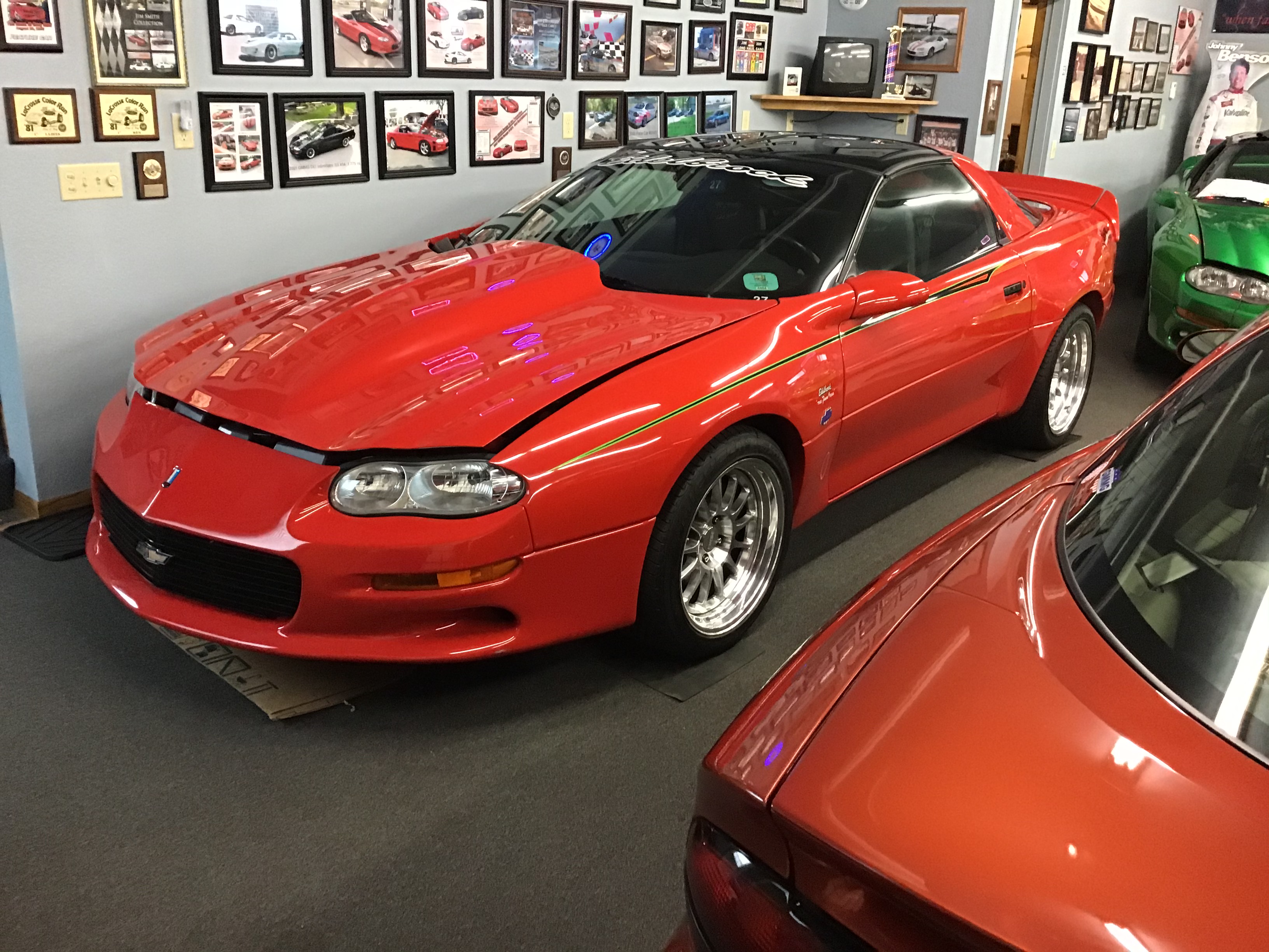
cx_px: 634
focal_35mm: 31
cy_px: 476
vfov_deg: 45.4
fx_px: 1136
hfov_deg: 58.4
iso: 200
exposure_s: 1/30
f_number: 2.4
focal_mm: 3.3
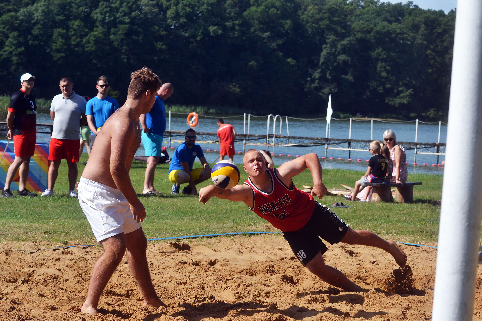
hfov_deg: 19.5
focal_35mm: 105
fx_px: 1406
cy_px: 160
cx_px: 241
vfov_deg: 13.0
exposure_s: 1/2000
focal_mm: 70
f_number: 7.1
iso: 400
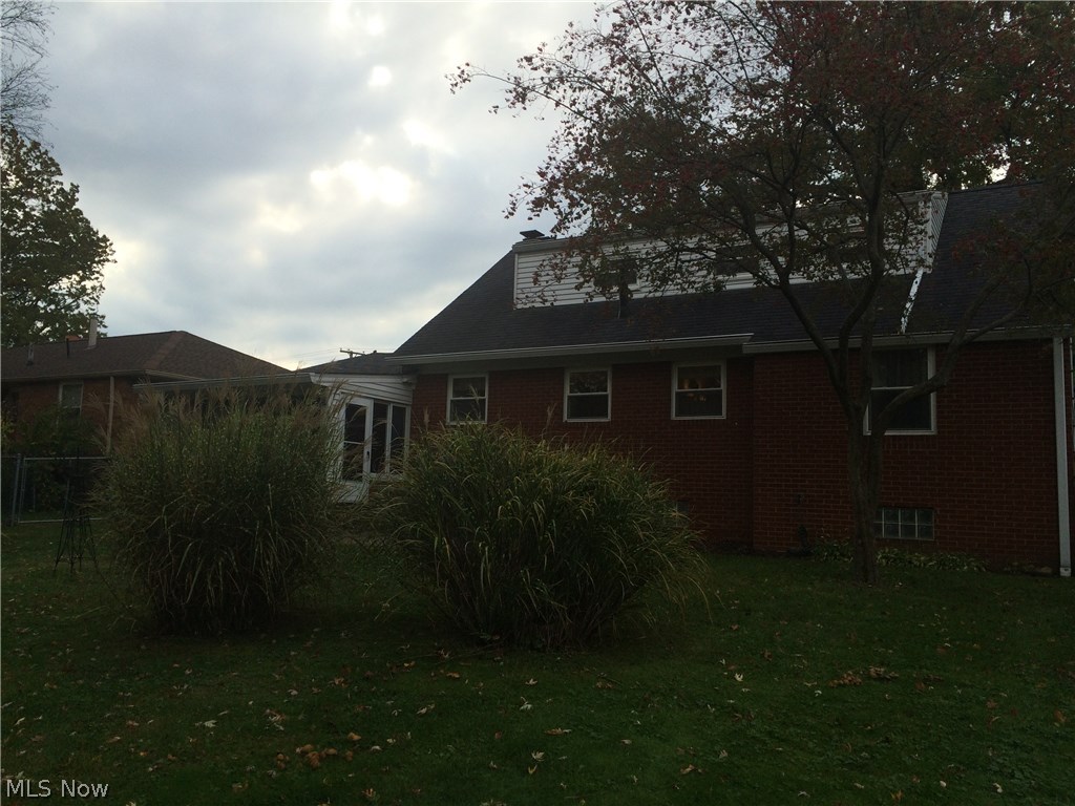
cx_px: 538
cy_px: 403
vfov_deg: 48.2
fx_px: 901
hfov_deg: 61.7
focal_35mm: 29
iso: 32
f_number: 2.2
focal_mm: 4.15
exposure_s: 1/838
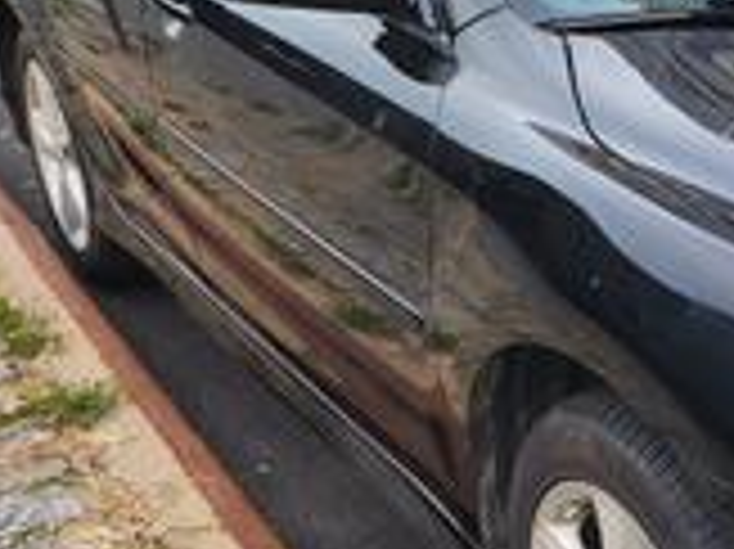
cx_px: 946
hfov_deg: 24.1
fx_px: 1504
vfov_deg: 20.6
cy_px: 356
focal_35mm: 71
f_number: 1.8
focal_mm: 6.4
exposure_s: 1/180
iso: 20
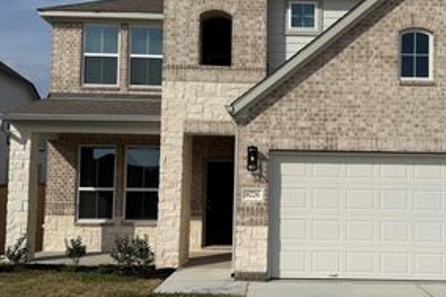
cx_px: 297
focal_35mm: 44
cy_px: 155
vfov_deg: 30.5
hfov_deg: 43.9
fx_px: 545
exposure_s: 1/14286
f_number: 1.78
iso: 64
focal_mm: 6.76
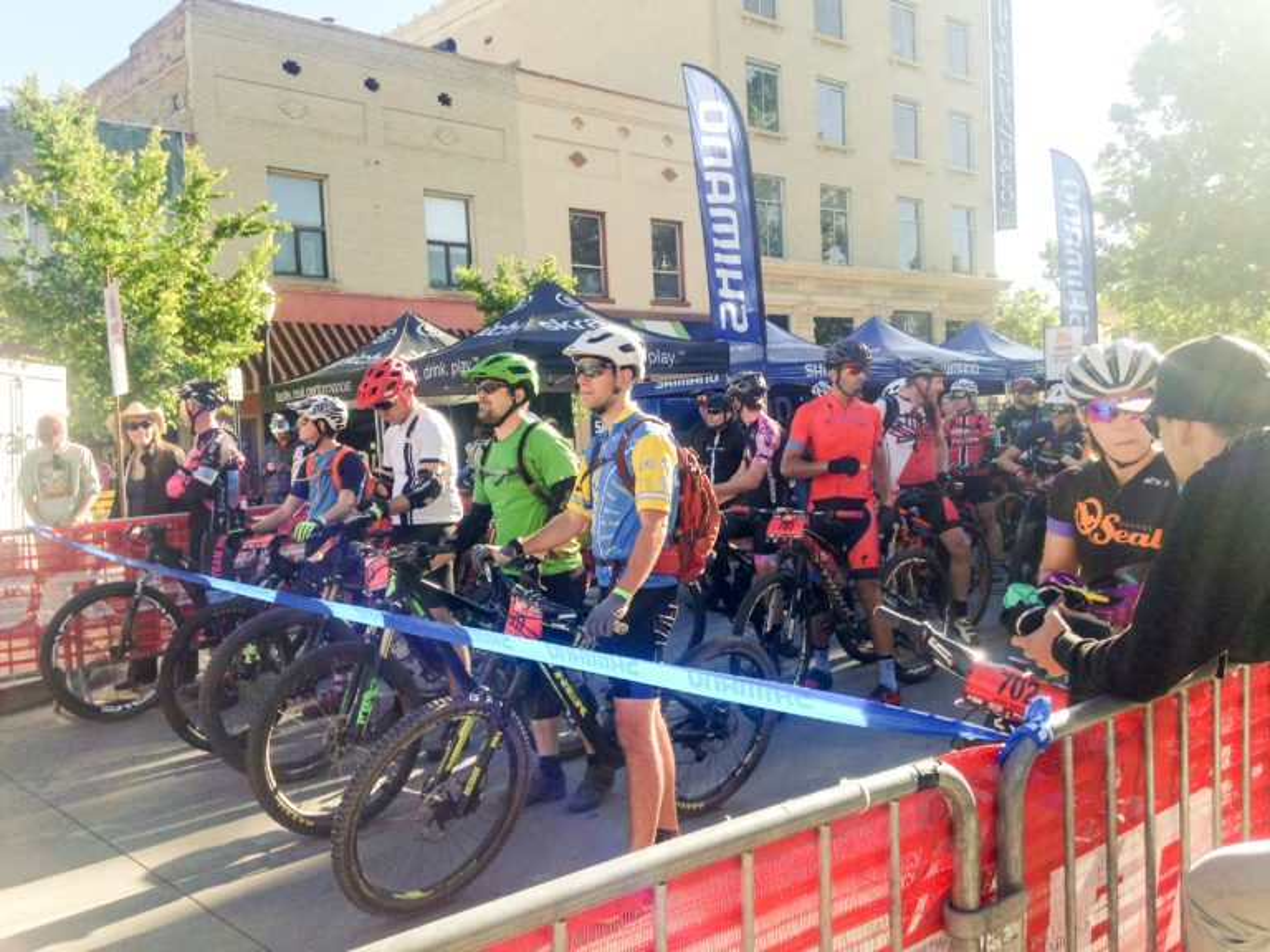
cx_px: 635
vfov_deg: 42.9
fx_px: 1211
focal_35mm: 33
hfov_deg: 55.4
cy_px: 476
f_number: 2.4
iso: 50
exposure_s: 1/526
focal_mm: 4.12
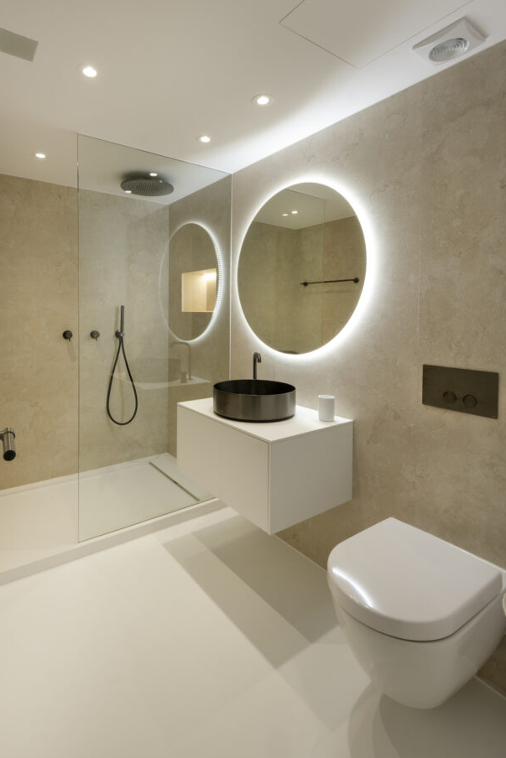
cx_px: 223
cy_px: 331
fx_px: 358
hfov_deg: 70.2
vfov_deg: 92.8
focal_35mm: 17
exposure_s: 1/4
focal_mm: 10.1
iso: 160
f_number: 11
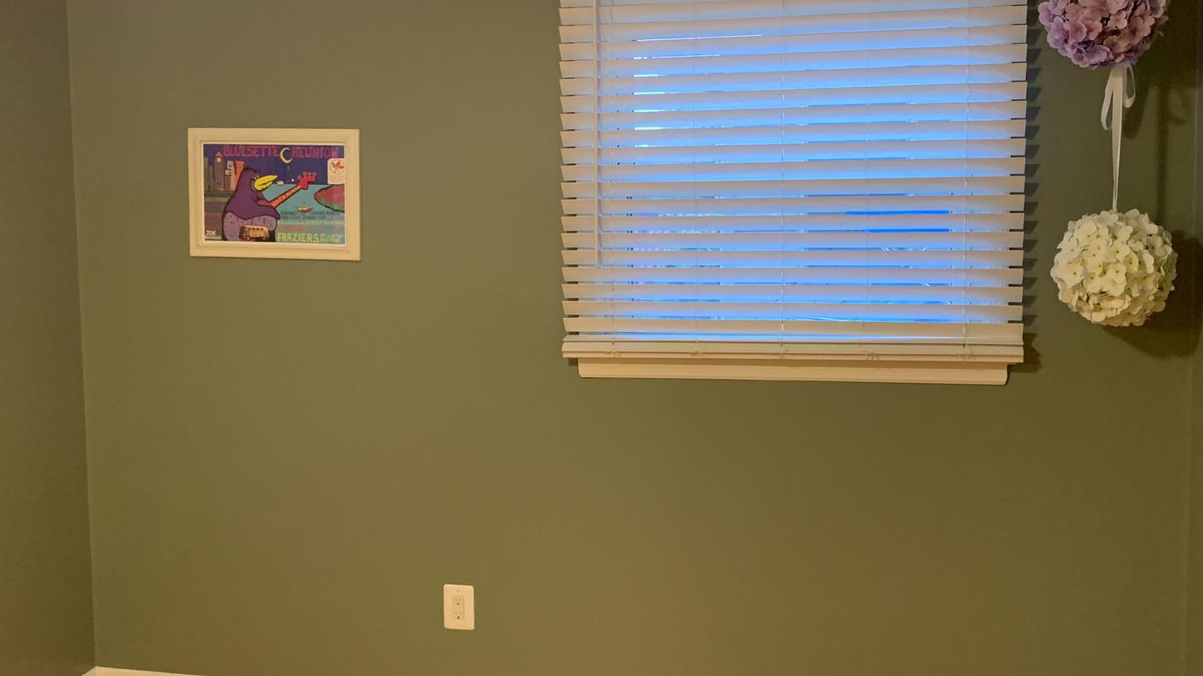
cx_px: 586
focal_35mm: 41
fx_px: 1308
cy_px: 299
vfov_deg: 29.0
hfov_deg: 49.4
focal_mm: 4.25
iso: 320
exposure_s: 1/40
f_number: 1.8
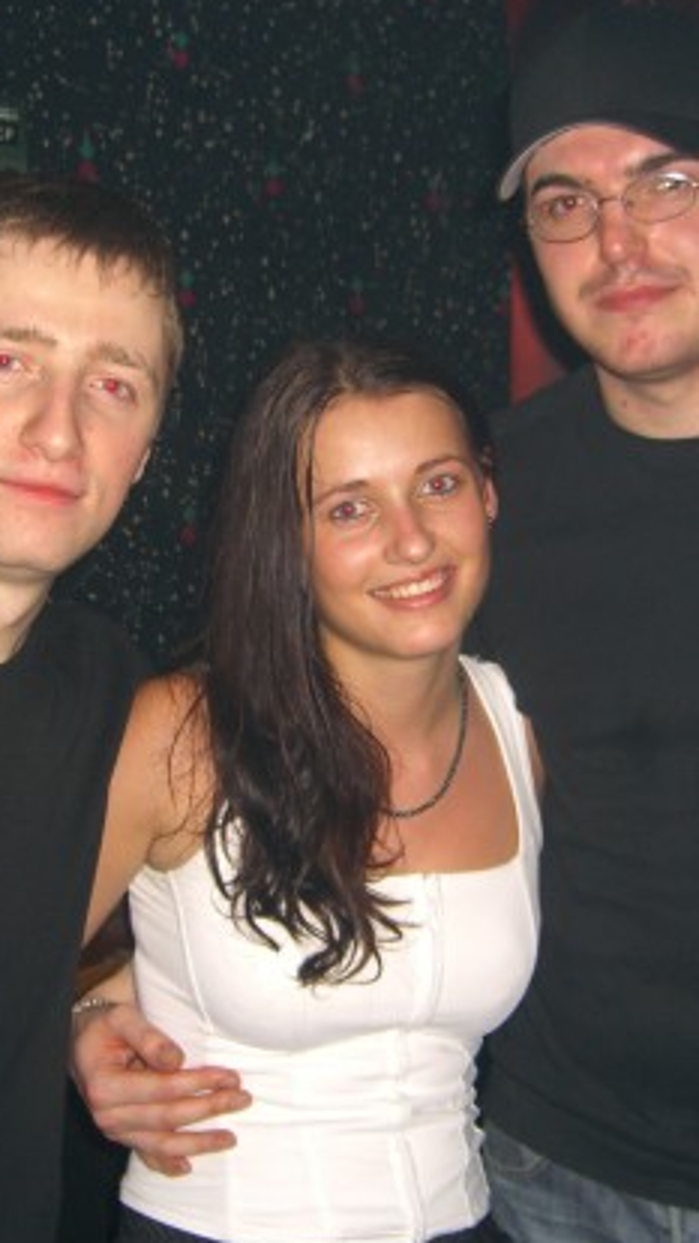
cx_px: 327
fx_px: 1976
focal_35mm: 60
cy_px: 606
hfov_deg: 20.1
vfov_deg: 34.9
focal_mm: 7.9
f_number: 2.8
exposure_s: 1/60
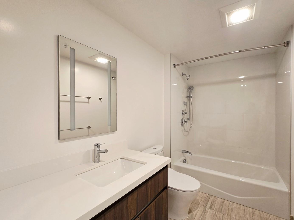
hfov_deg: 98.1
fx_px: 127
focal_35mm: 15
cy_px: 110
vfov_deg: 81.7
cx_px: 156
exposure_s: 1/60.2
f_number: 2.2
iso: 100
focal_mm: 1.7
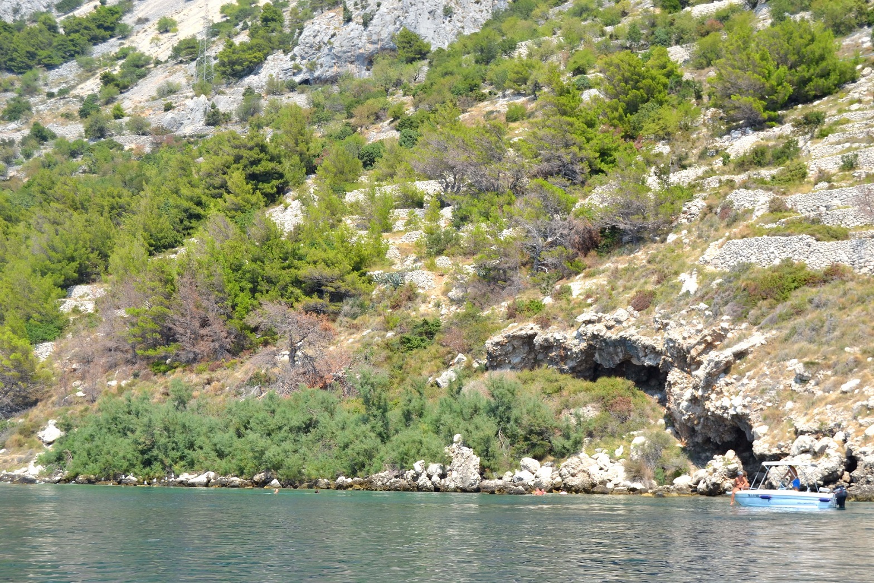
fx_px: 1384
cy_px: 292
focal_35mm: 57
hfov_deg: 35.1
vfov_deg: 23.8
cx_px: 437
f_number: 8
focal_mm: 38
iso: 100
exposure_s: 1/250
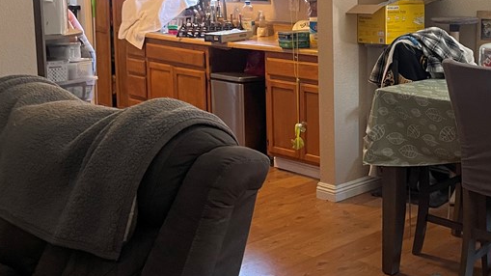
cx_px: 394
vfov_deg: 20.9
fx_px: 742
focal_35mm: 57
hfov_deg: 35.4
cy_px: 64
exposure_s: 1/60
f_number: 1.6
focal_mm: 4.2
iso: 250
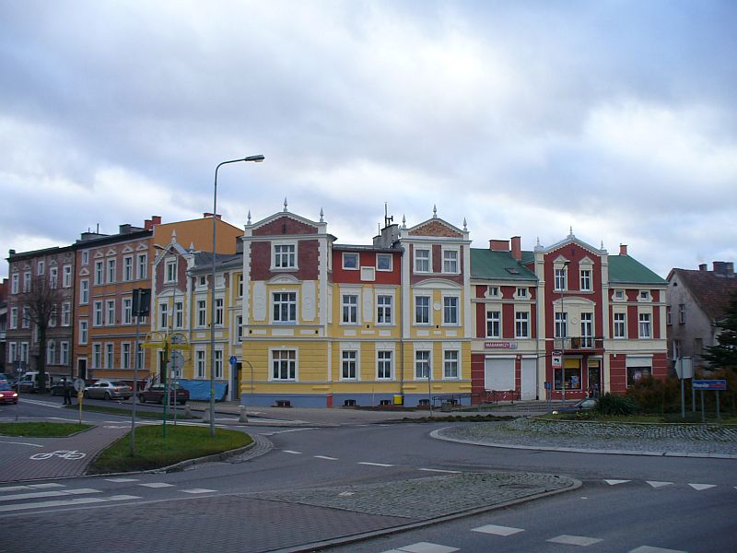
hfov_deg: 50.1
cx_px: 368
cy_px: 276
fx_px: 788
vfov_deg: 38.7
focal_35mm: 37
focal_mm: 6.1
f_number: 2.8
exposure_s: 1/200
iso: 80
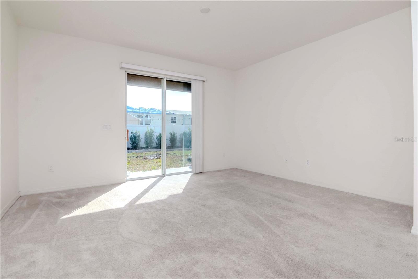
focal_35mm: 16
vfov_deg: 72.0
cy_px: 140
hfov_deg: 95.0
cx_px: 209
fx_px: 192
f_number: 13
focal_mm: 11
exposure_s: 1/200
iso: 640
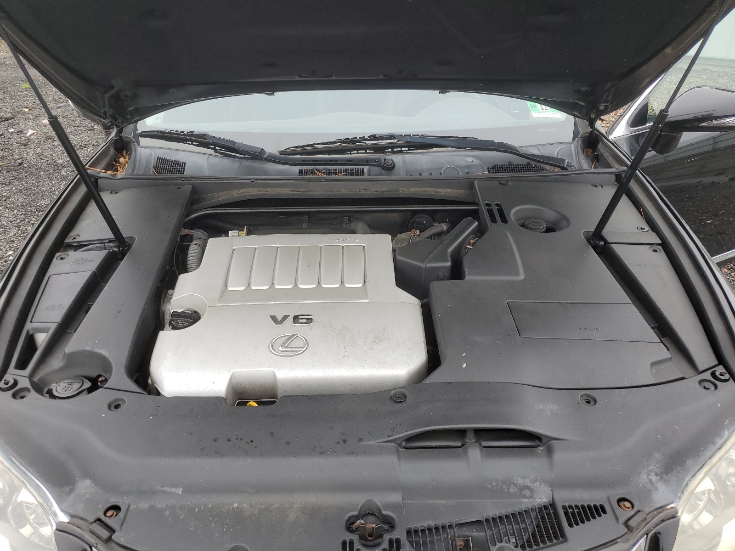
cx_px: 368
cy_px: 276
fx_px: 552
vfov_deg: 53.1
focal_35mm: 26
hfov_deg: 67.3
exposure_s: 1/323
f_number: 1.5
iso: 50
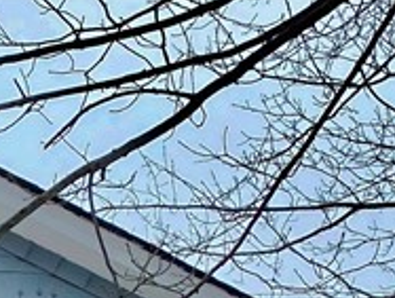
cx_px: -97
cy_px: 805
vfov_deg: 9.0
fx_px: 1623
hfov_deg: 13.4
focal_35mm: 142
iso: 32
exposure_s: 1/1484
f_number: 1.8
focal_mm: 4.25
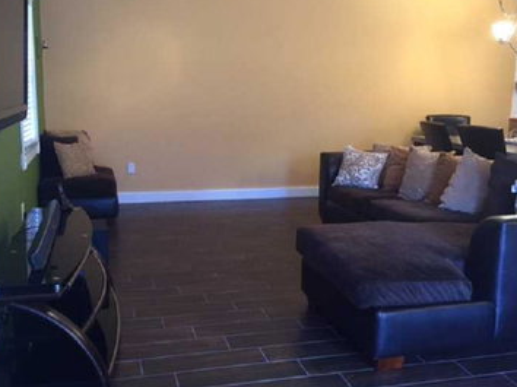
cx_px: 223
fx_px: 522
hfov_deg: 52.5
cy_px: 177
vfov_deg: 40.6
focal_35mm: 35
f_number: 2.2
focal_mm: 4.15
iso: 250
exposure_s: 1/30
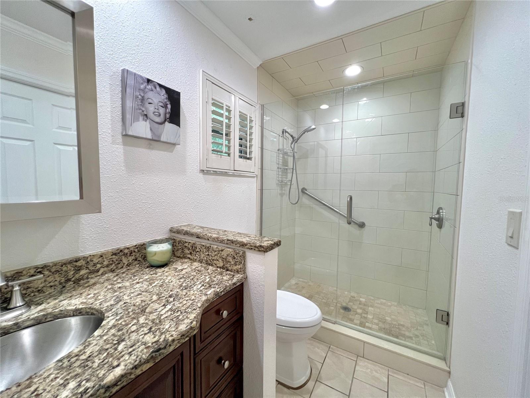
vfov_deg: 89.9
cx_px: 265
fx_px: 199
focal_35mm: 13
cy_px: 199
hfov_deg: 106.2
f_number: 1.8
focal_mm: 1.57
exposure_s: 1/120
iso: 200
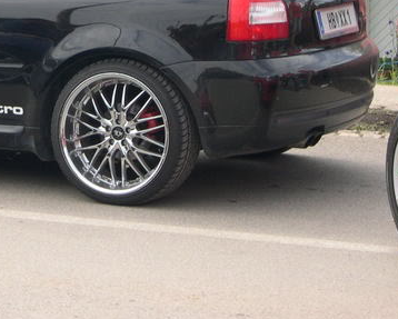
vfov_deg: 10.5
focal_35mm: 146
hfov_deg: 13.0
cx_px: 4
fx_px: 1721
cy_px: 24
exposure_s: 1/310
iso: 100
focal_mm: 14.2
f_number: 3.7
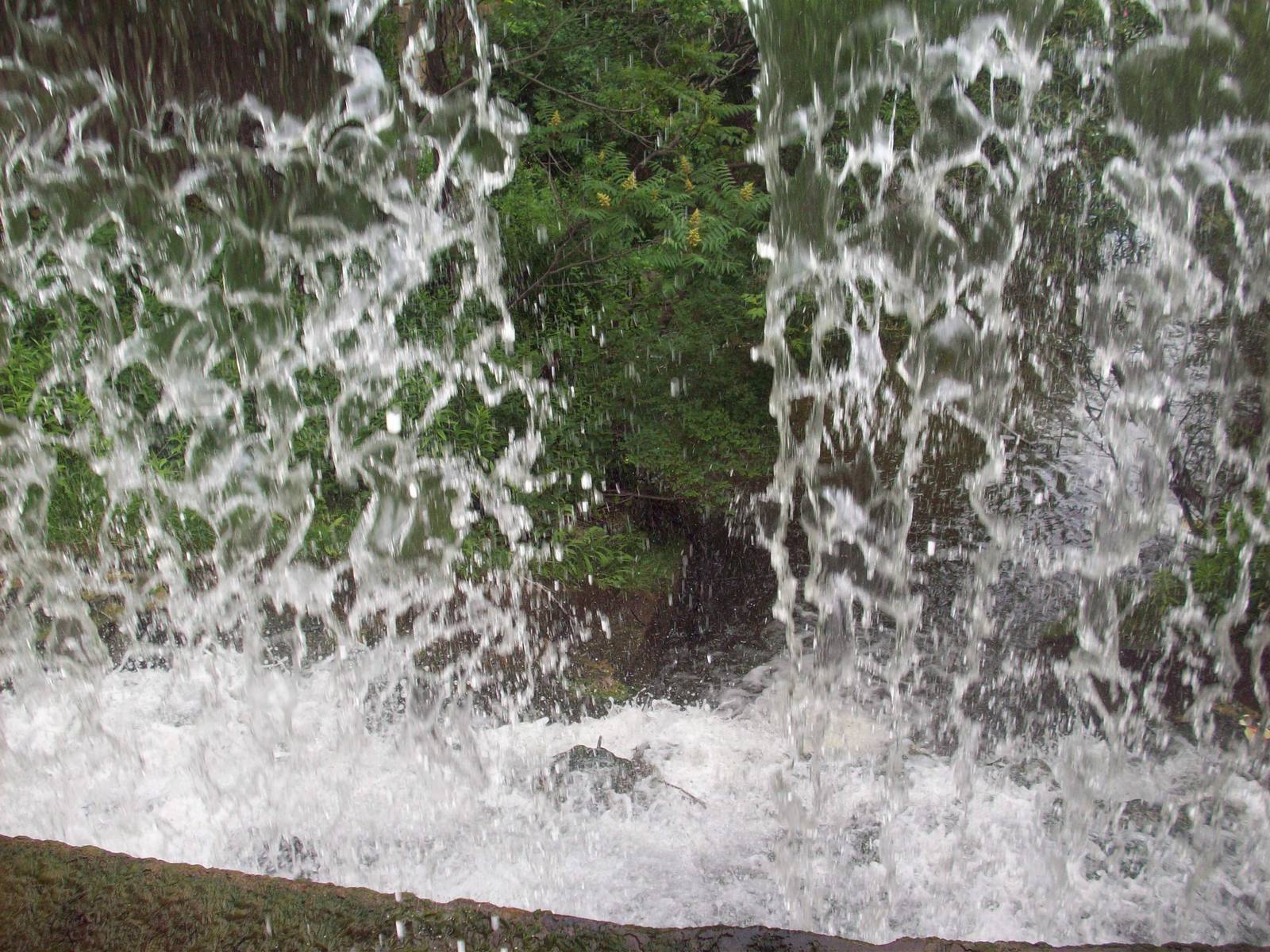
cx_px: 635
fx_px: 1357
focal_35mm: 37
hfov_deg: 50.1
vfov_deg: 38.7
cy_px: 476
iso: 80
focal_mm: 6.2
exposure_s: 1/435
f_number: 2.8
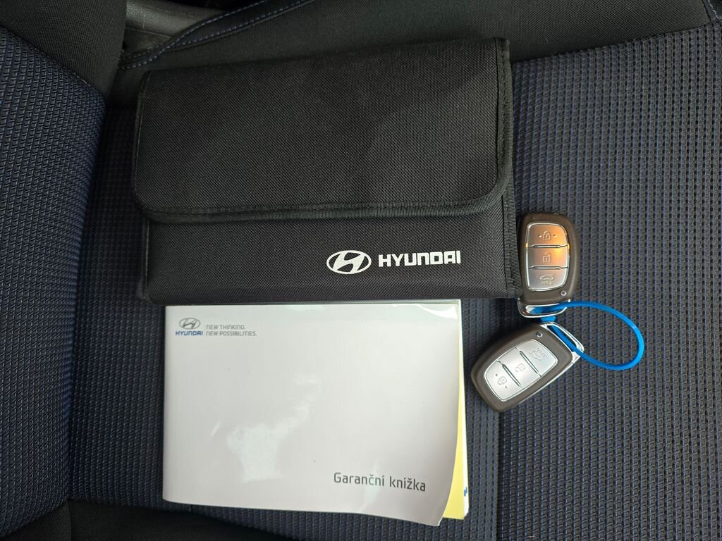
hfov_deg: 73.9
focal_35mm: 23
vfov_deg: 58.9
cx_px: 361
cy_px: 270
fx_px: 480
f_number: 1.7
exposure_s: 1/100
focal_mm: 6.3
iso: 250
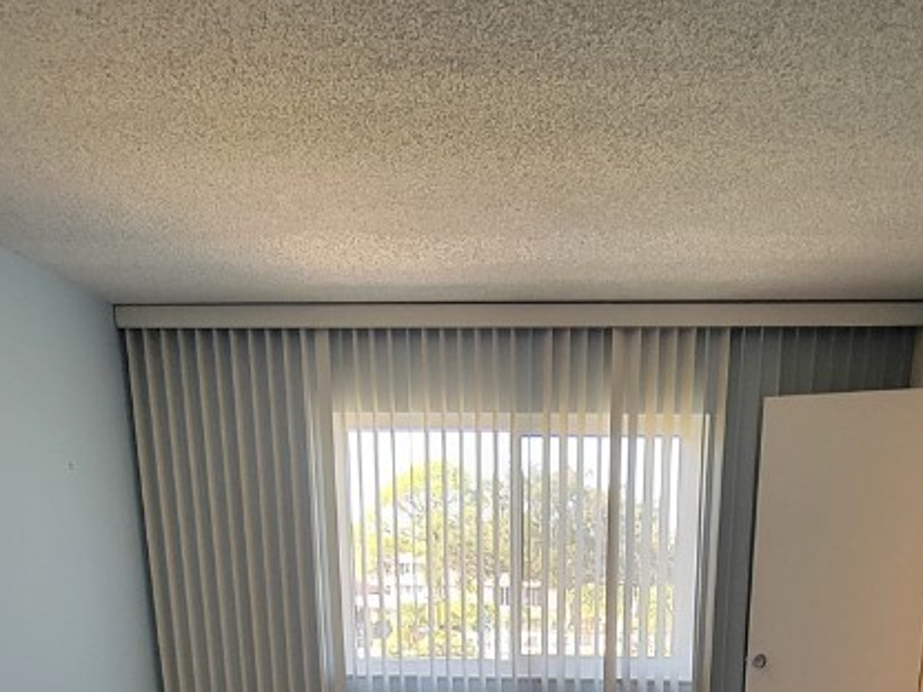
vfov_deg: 34.9
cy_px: 834
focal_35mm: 32
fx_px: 853
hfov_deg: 56.3
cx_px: 561
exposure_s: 1/60
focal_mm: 2.2
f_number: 2.2
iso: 200
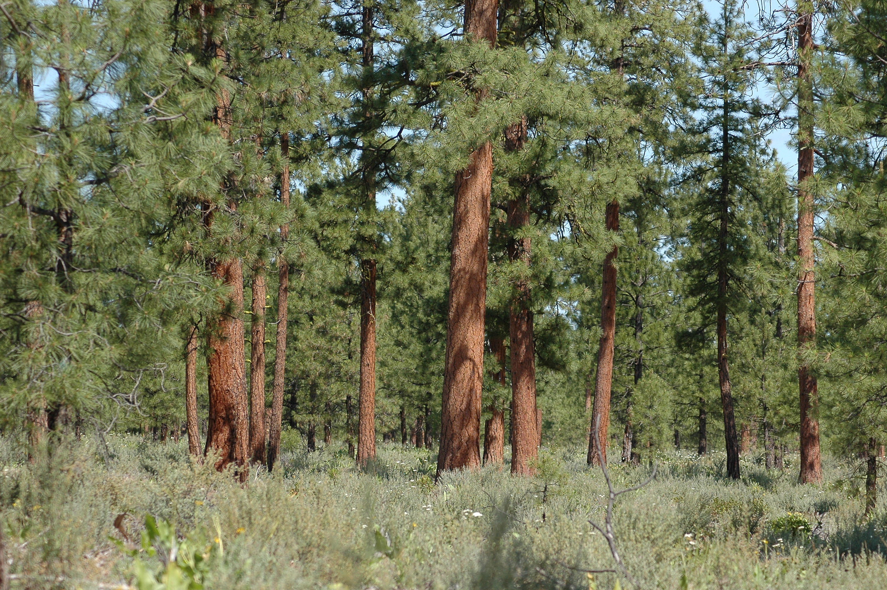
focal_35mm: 158
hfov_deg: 13.1
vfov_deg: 8.7
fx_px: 3877
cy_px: 295
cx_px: 444
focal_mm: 105
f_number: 6.3
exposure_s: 1/640
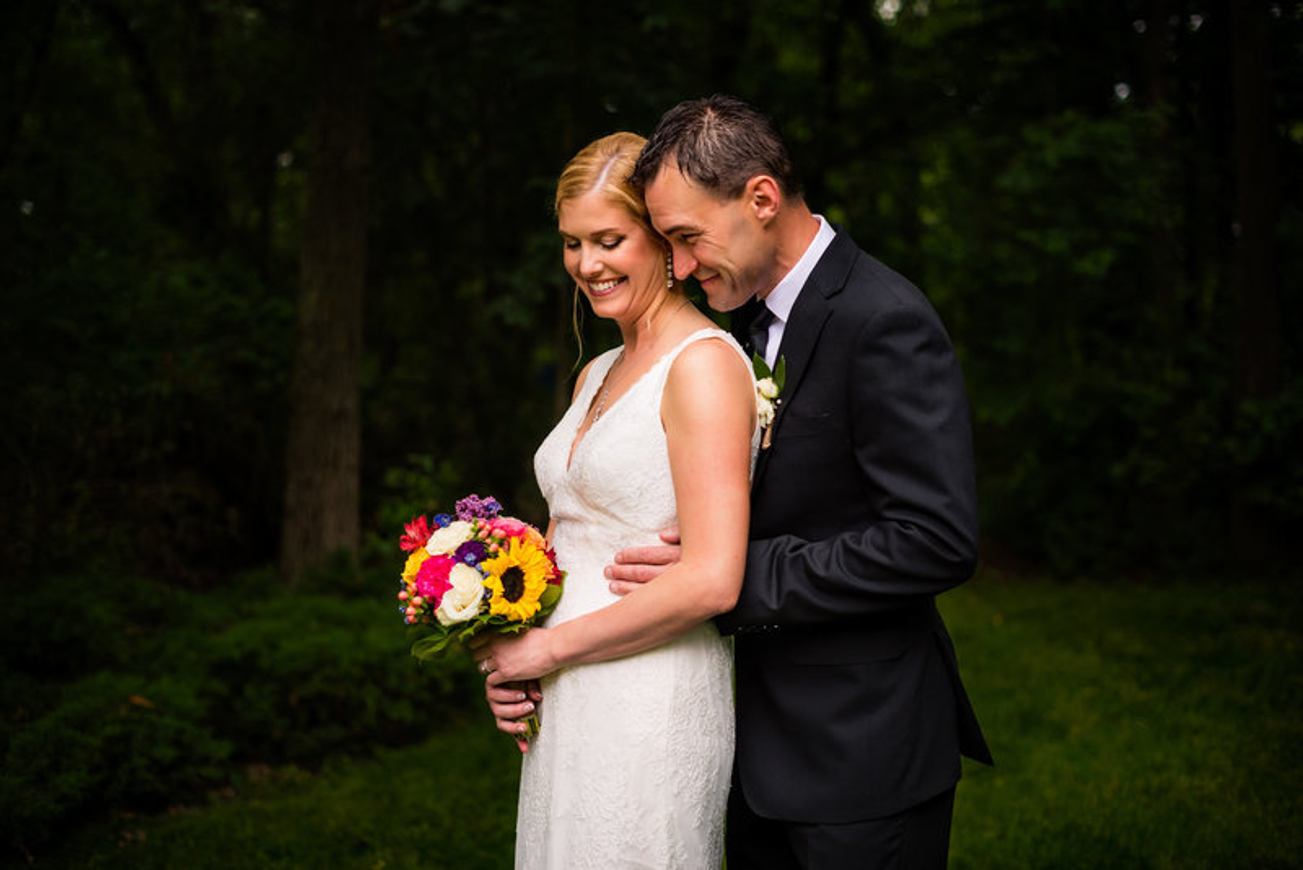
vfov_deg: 27.0
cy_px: 435
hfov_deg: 39.6
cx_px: 652
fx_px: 1810
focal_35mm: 50
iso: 200
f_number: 2.2
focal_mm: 50
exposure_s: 1/250
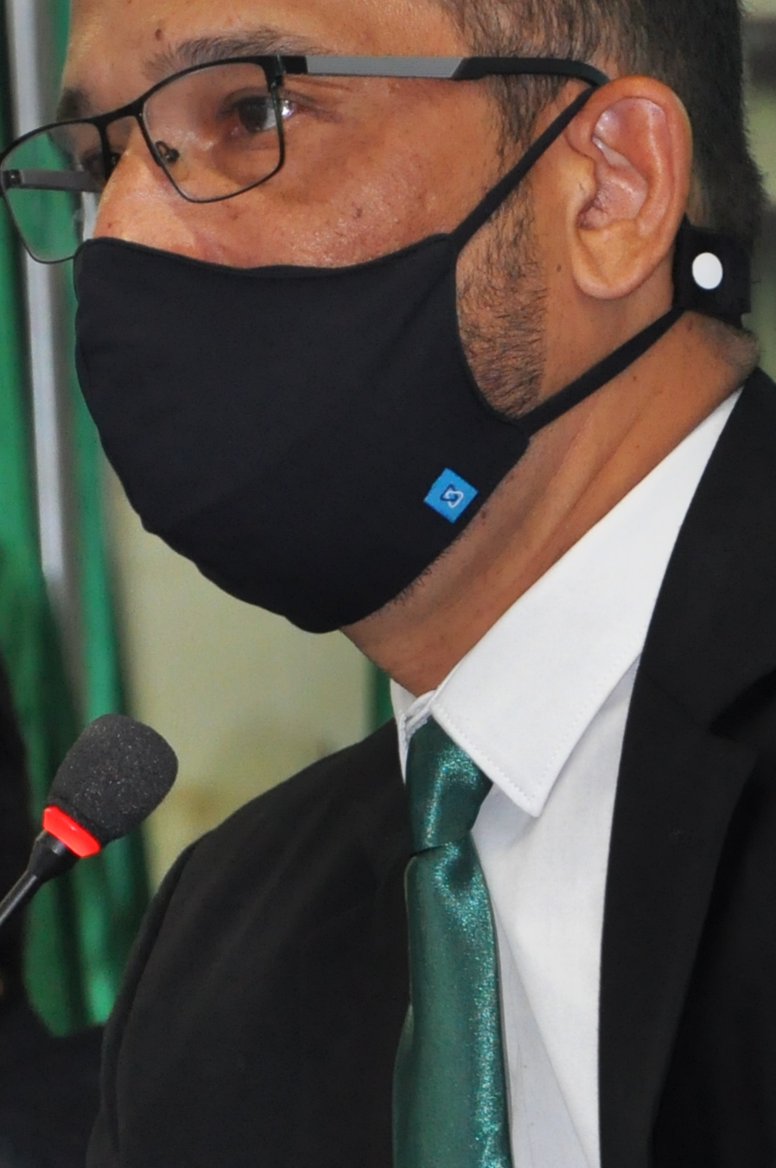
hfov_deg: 2.7
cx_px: 291
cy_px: 806
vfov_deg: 4.1
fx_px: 16194
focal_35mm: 500
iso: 800
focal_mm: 105
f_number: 5.6
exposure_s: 1/60
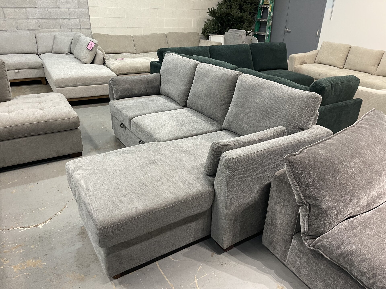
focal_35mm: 25
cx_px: 193
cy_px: 144
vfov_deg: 54.9
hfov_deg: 69.4
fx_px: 279
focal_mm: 5.1
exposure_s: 1/60
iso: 200
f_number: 1.6
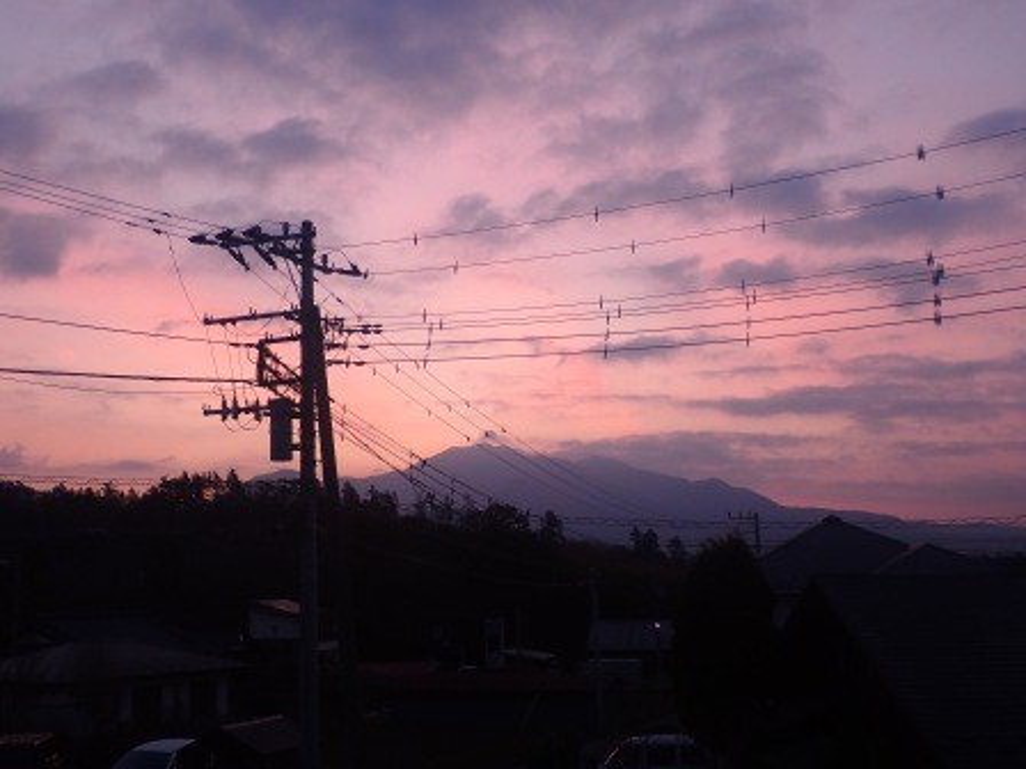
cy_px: 384
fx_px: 1215
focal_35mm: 41
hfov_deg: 45.8
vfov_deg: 35.1
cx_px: 513
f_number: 2.8
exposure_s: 1/100
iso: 200
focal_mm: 7.31
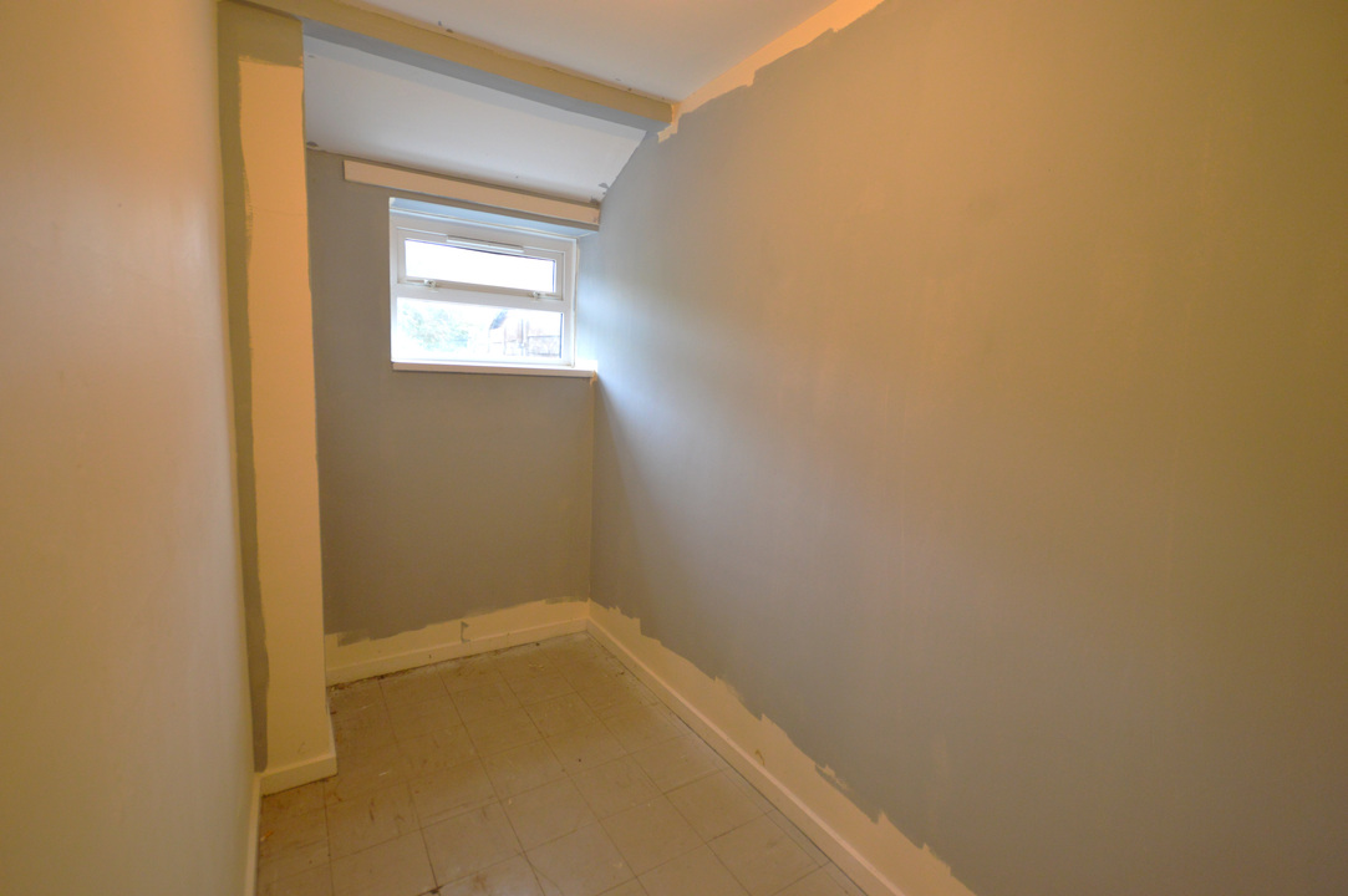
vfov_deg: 77.2
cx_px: 674
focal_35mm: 15
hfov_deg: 100.4
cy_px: 448
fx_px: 561
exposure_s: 1/60
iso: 800
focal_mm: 10
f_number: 4
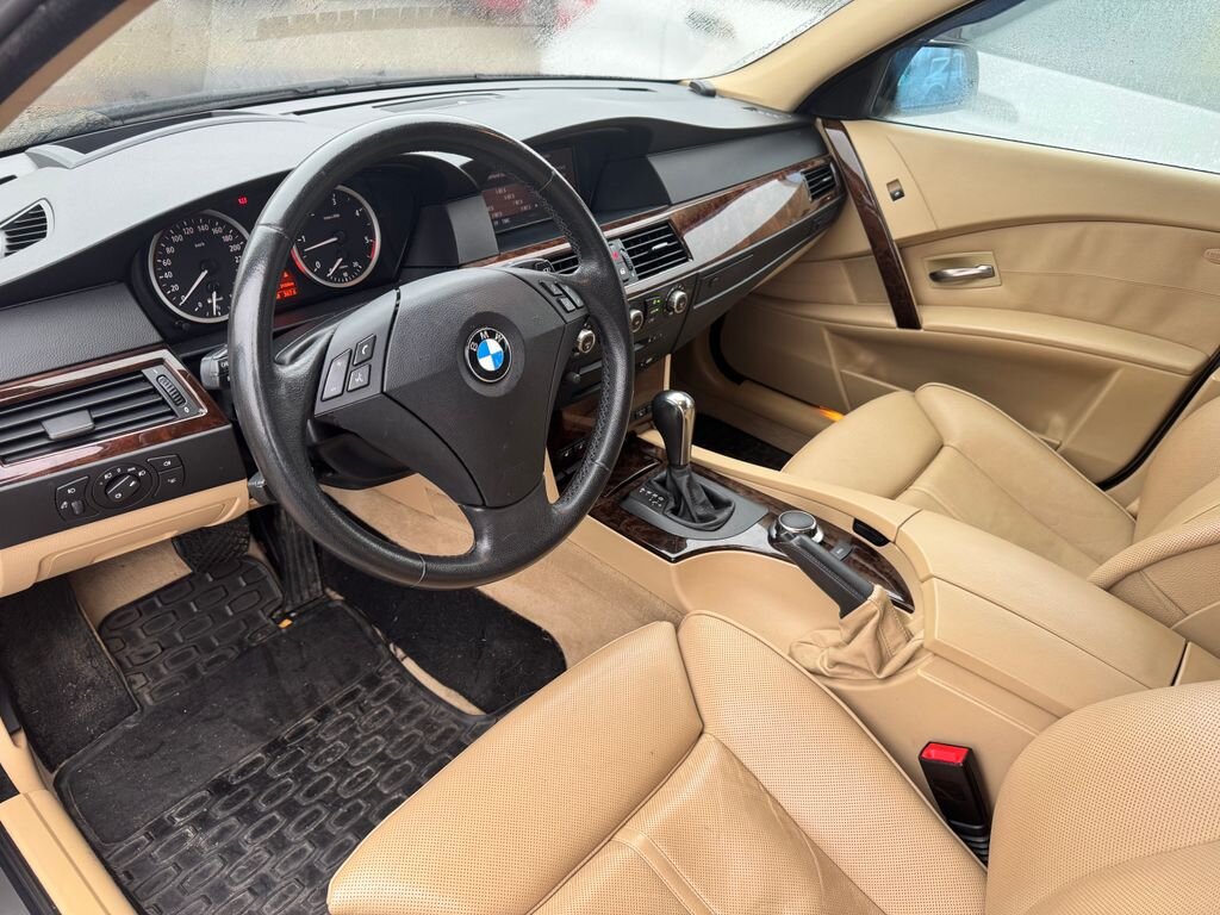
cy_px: 458
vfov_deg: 56.8
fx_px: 846
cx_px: 610
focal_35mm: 24
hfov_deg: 71.6
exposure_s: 1/121
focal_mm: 6.76
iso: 125
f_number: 1.78
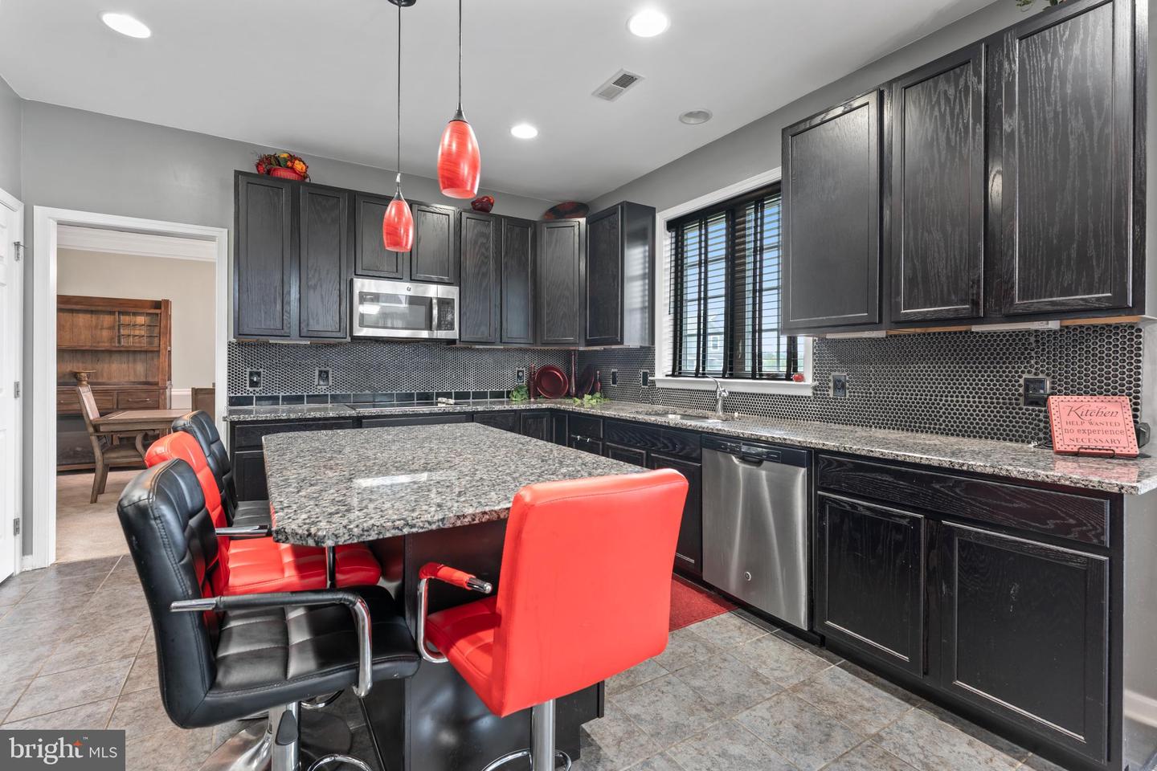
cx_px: 578
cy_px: 386
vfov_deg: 73.7
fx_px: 514
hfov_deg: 96.7
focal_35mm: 16
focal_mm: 16
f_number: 9
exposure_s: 2
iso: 400
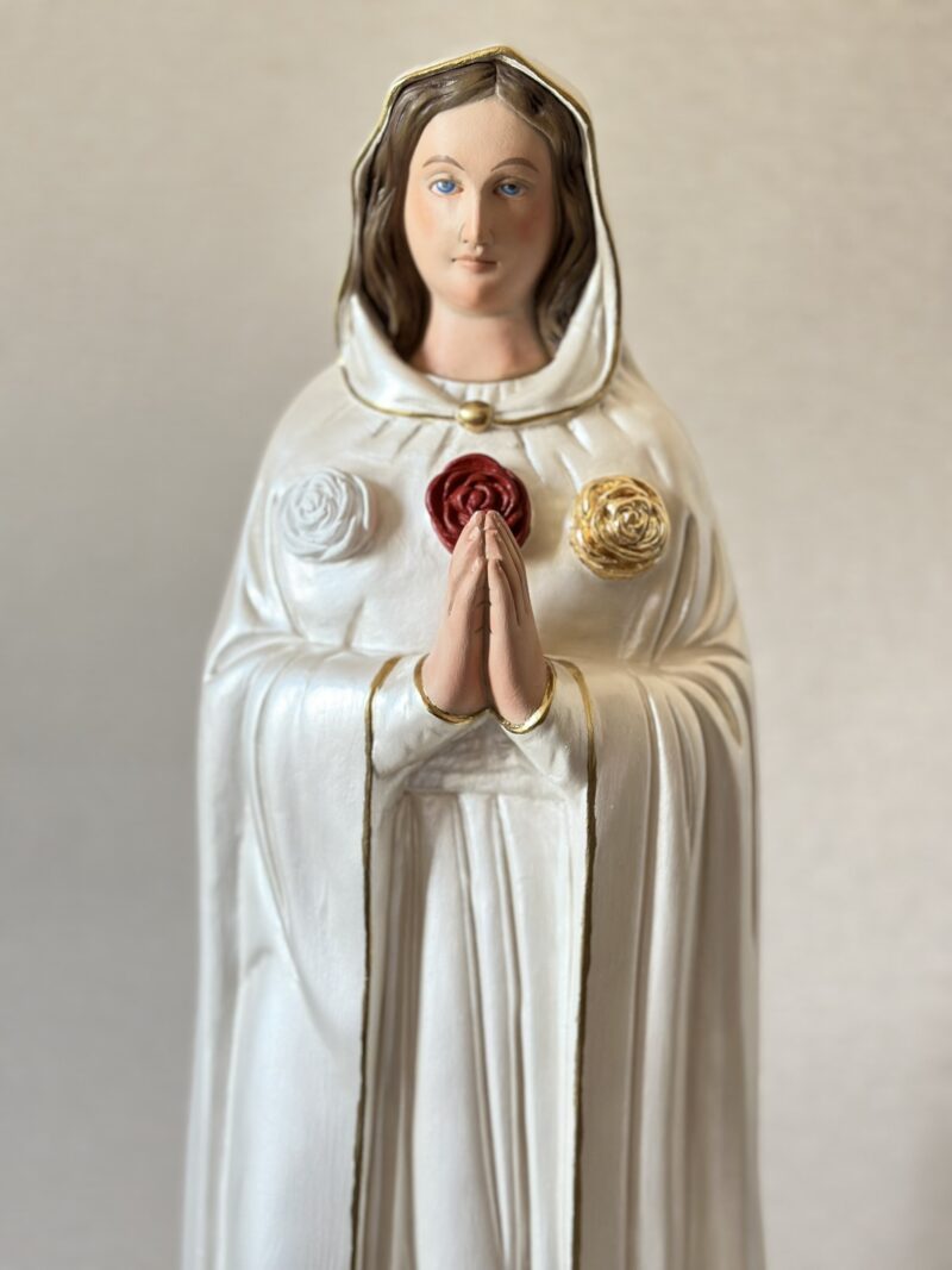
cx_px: 476
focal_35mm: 48
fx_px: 1760
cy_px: 635
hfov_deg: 30.3
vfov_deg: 39.7
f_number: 1.78
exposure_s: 1/81
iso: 125
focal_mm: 6.86
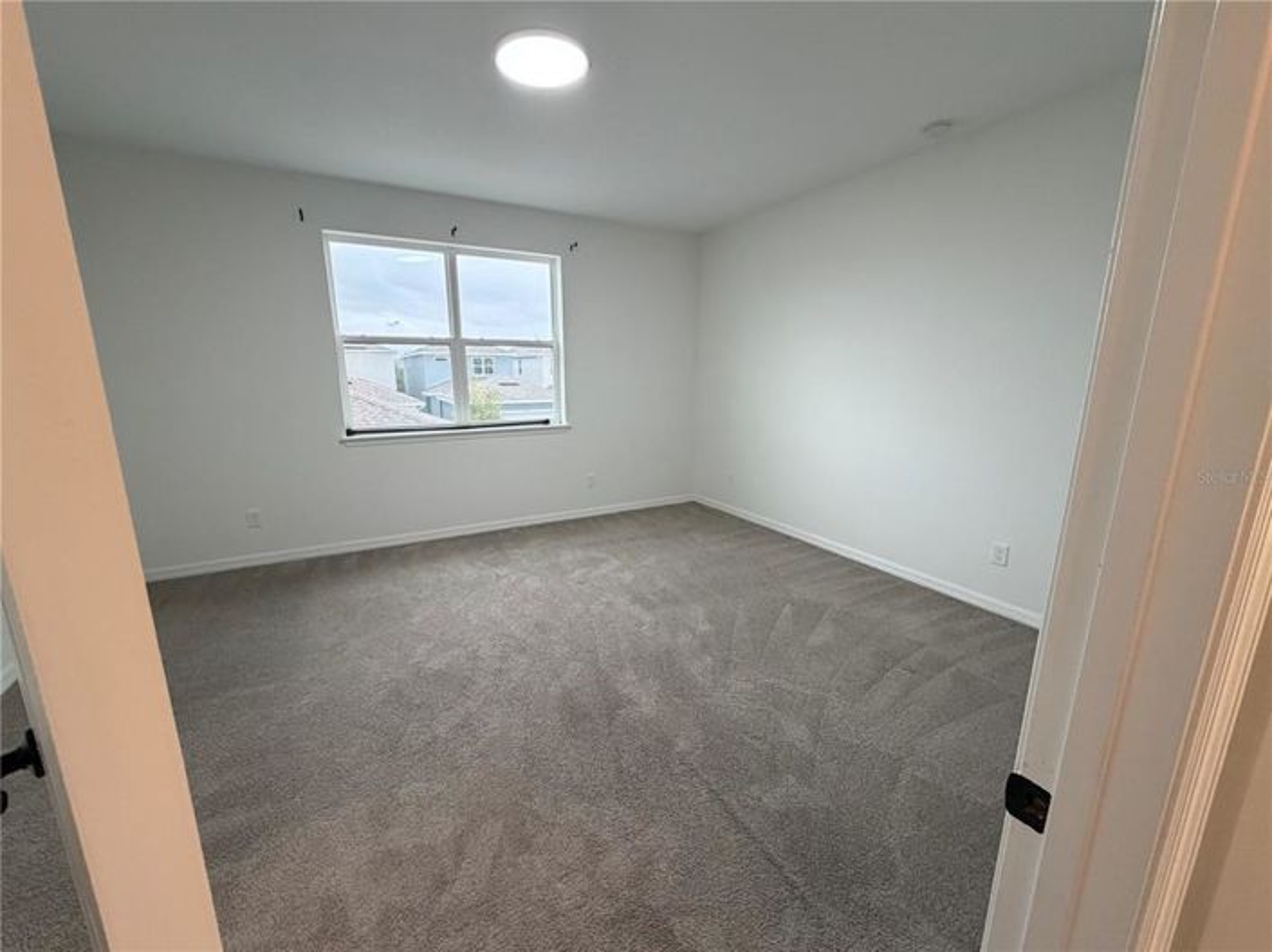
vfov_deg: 85.6
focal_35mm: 14
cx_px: 636
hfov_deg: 102.1
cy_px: 476
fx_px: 514
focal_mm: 2.22
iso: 250
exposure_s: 1/120
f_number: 2.2
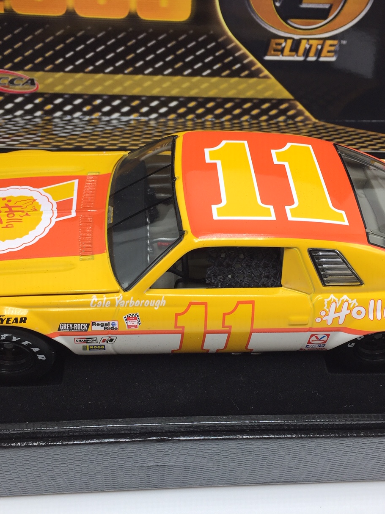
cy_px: 256
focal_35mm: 39
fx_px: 579
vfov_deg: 47.9
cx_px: 196
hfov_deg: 36.8
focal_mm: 4.15
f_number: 2.2
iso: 32
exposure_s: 1/194
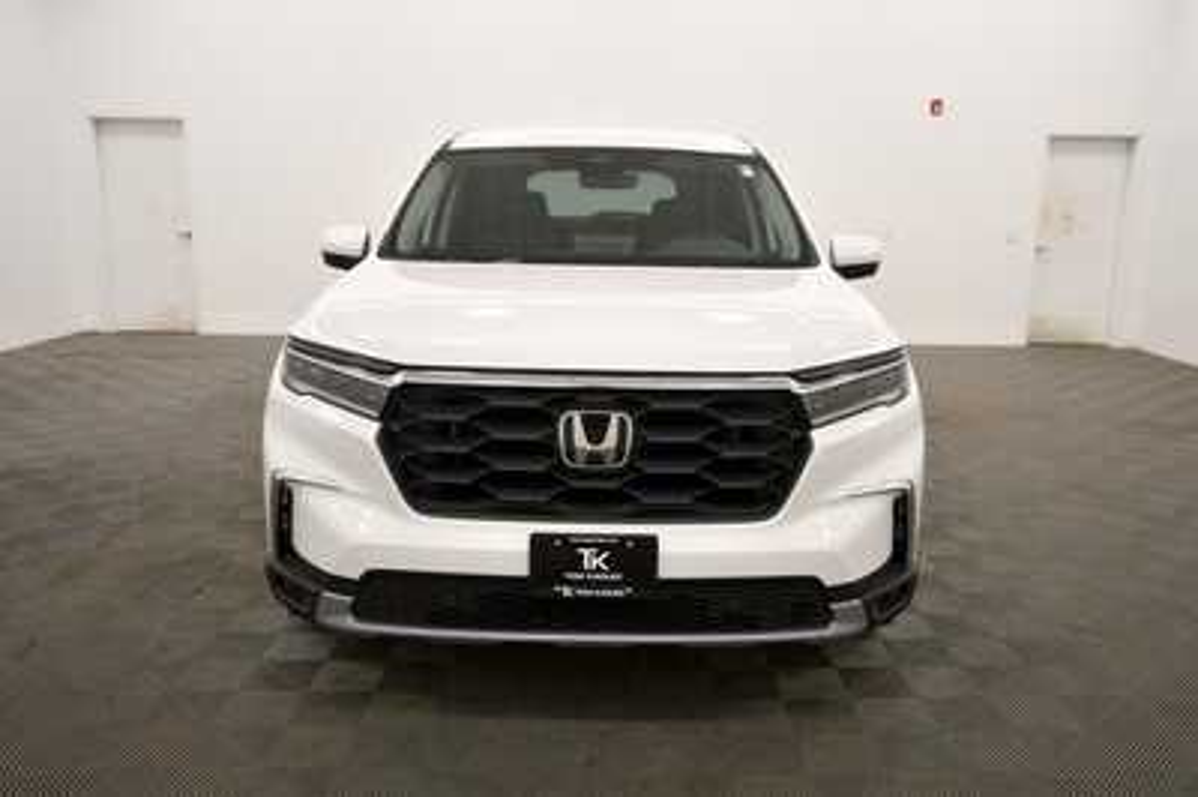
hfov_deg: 67.4
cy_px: 398
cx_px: 599
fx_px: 898
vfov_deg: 47.9
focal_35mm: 27
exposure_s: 1/200
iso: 800
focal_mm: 18
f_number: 5.3
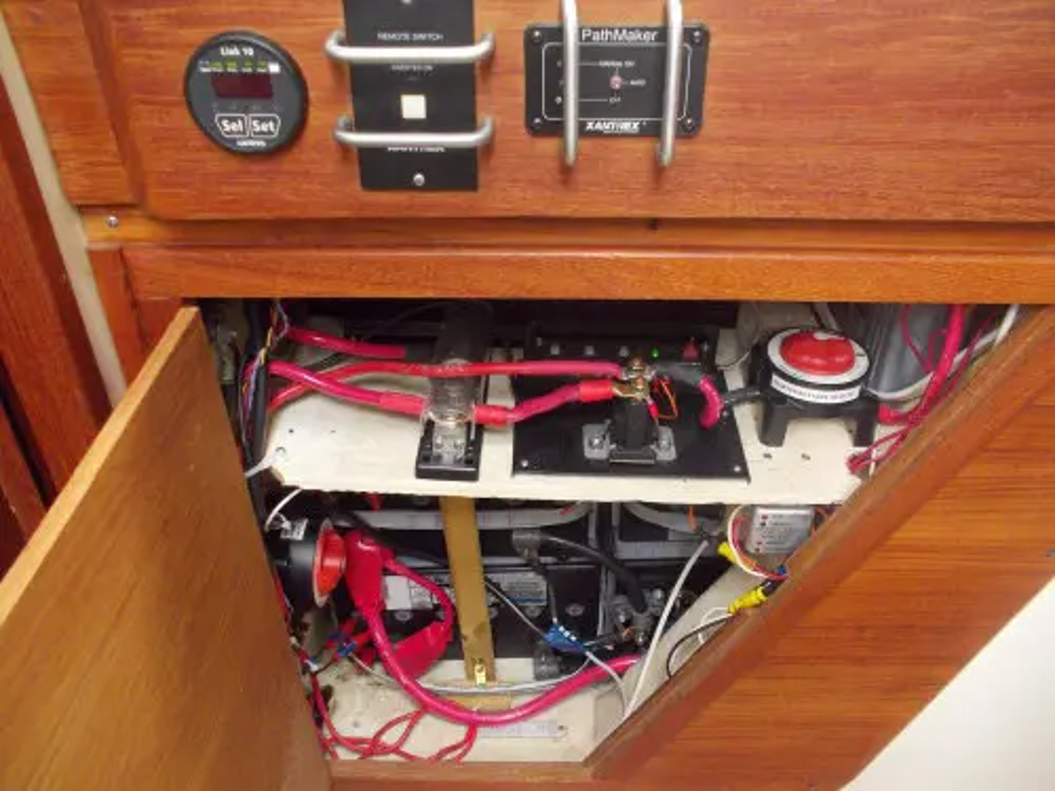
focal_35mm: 29
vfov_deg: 48.2
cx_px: 528
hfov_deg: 61.7
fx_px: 884
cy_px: 396
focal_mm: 4.1
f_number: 3.3
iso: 320
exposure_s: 1/25
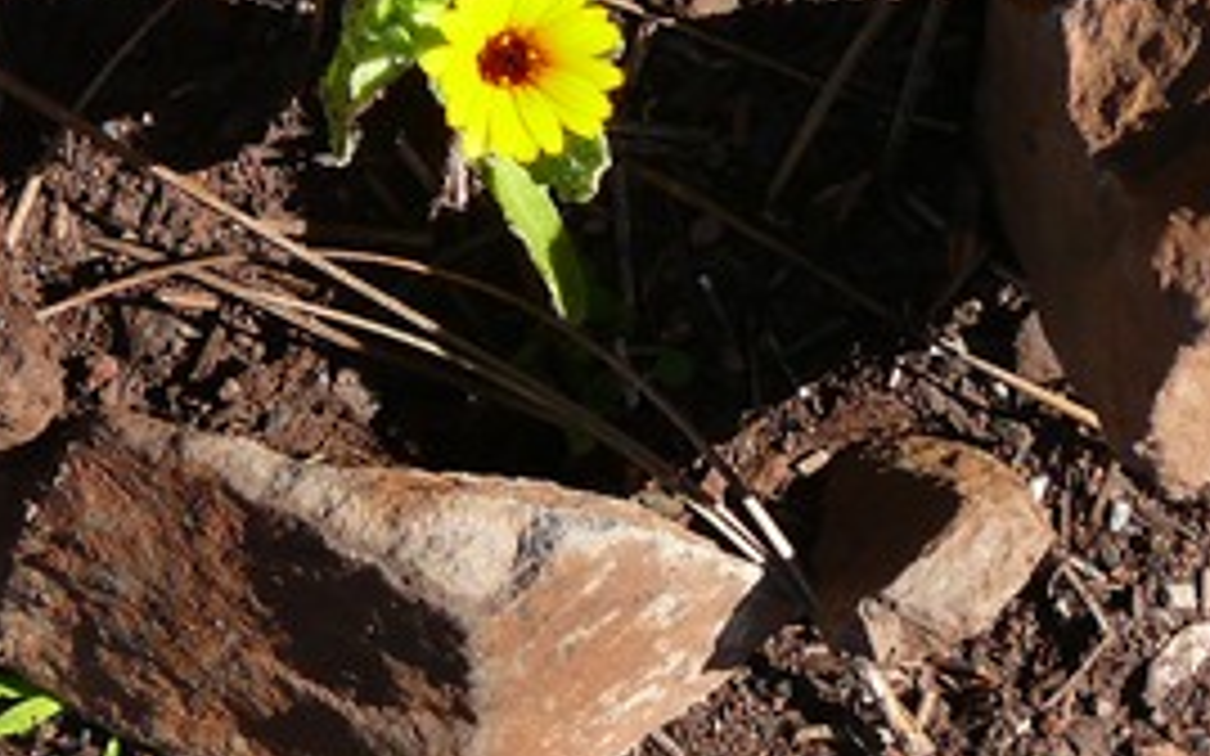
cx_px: 189
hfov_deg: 4.9
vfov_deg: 3.1
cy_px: -63
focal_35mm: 425
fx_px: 14012
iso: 100
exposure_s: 1/200
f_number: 4
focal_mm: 30.4
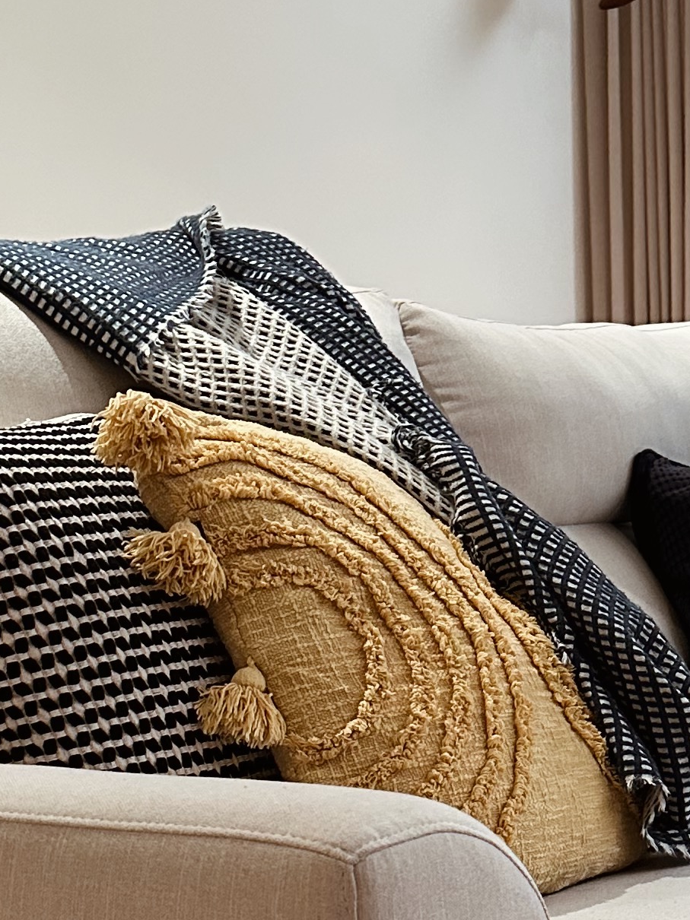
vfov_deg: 24.2
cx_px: 682
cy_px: 666
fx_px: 2127
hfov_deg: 18.0
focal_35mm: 80
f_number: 1.78
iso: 640
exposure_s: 1/50
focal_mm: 6.86
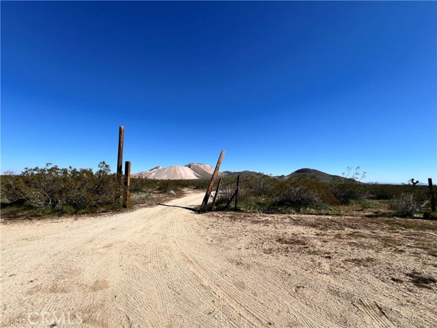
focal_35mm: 13
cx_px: 218
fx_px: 164
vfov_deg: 89.9
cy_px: 164
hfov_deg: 106.2
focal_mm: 1.57
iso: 32
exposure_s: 1/2273
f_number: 1.8
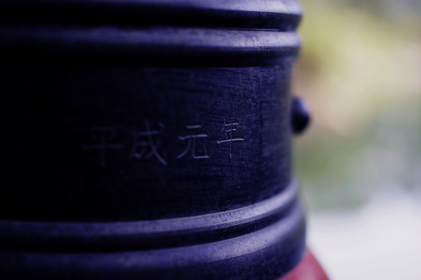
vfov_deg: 25.9
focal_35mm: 52
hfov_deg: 38.2
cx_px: 210
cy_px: 140
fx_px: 607
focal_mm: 35
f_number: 2.8
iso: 400
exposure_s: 1/400
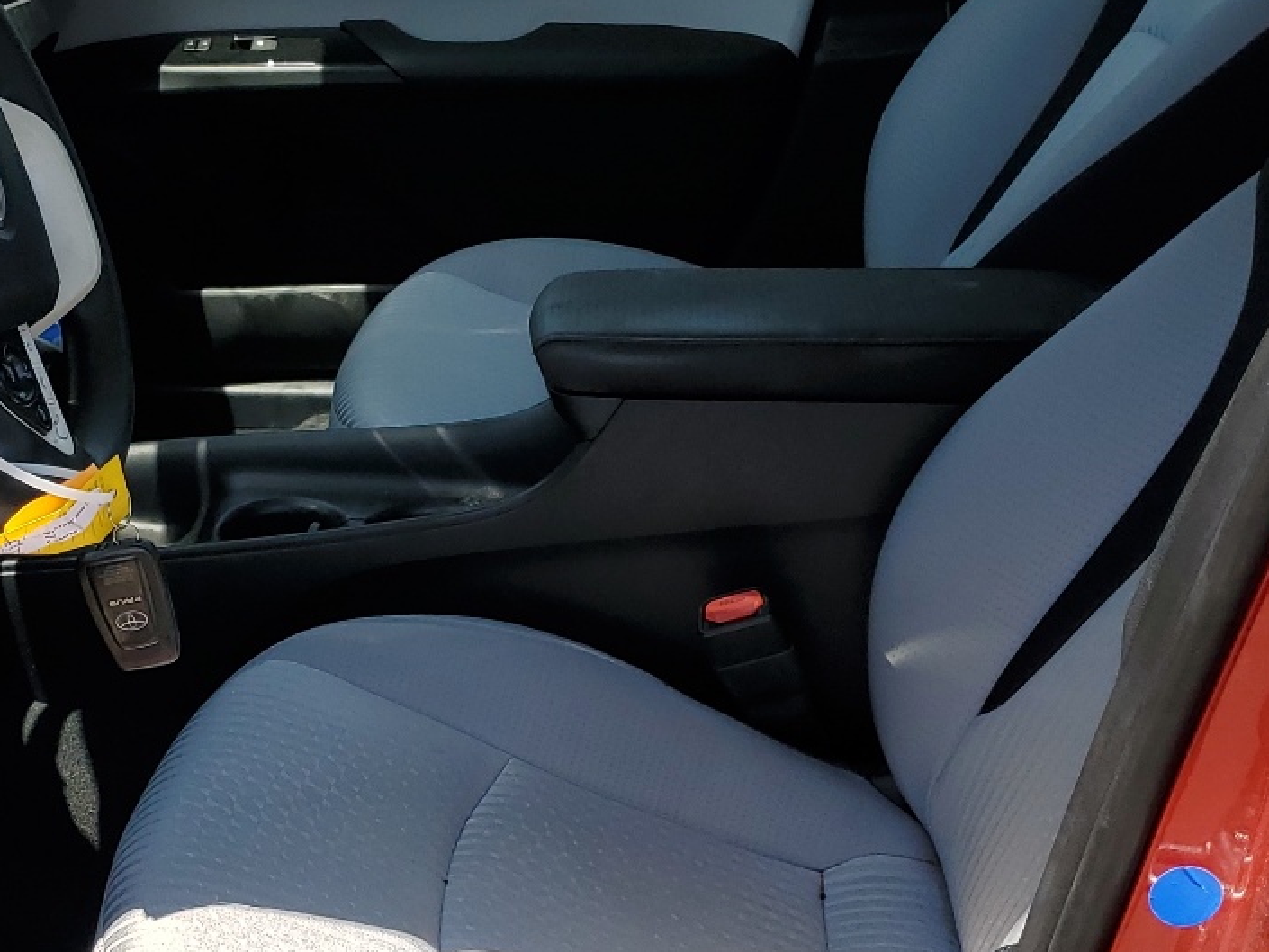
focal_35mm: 59
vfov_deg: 24.7
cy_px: 655
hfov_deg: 31.7
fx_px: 2163
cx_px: 225
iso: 50
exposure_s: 1/1667
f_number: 1.5
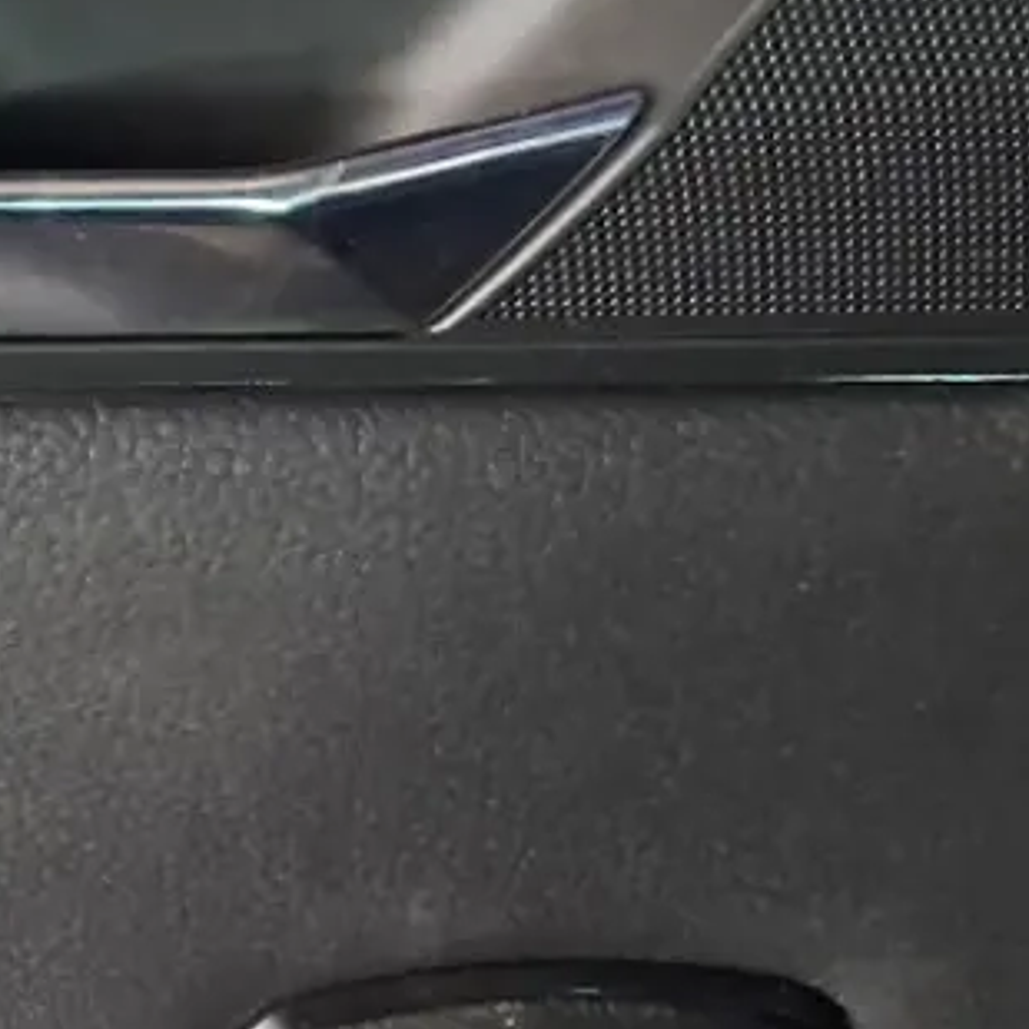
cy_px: 1178
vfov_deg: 15.2
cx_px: -1202
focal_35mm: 111
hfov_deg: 13.0
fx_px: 3733
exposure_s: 1/25
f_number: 1.8
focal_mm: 4
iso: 1000
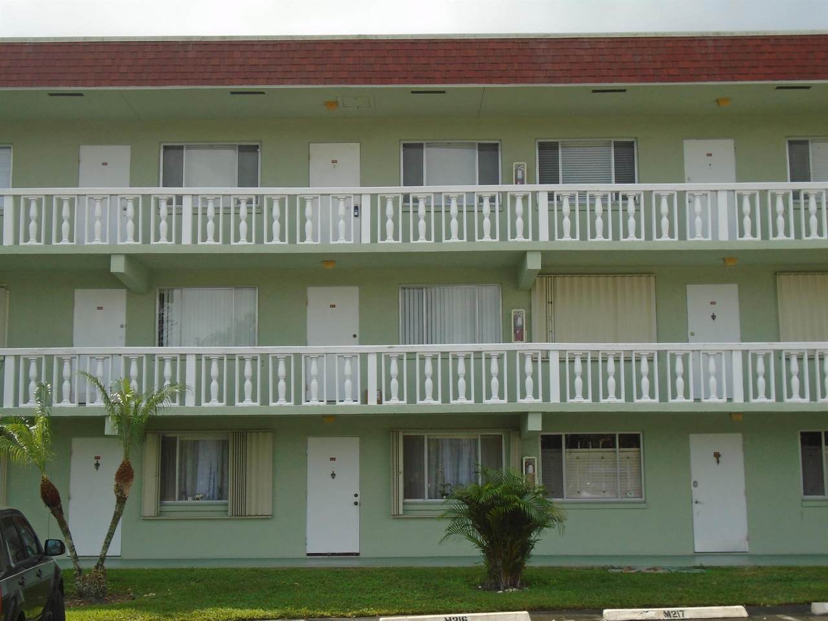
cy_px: 310
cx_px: 414
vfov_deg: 29.7
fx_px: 1172
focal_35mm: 49
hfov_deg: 38.9
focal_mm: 8.7
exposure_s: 1/400
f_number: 4.5
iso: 100
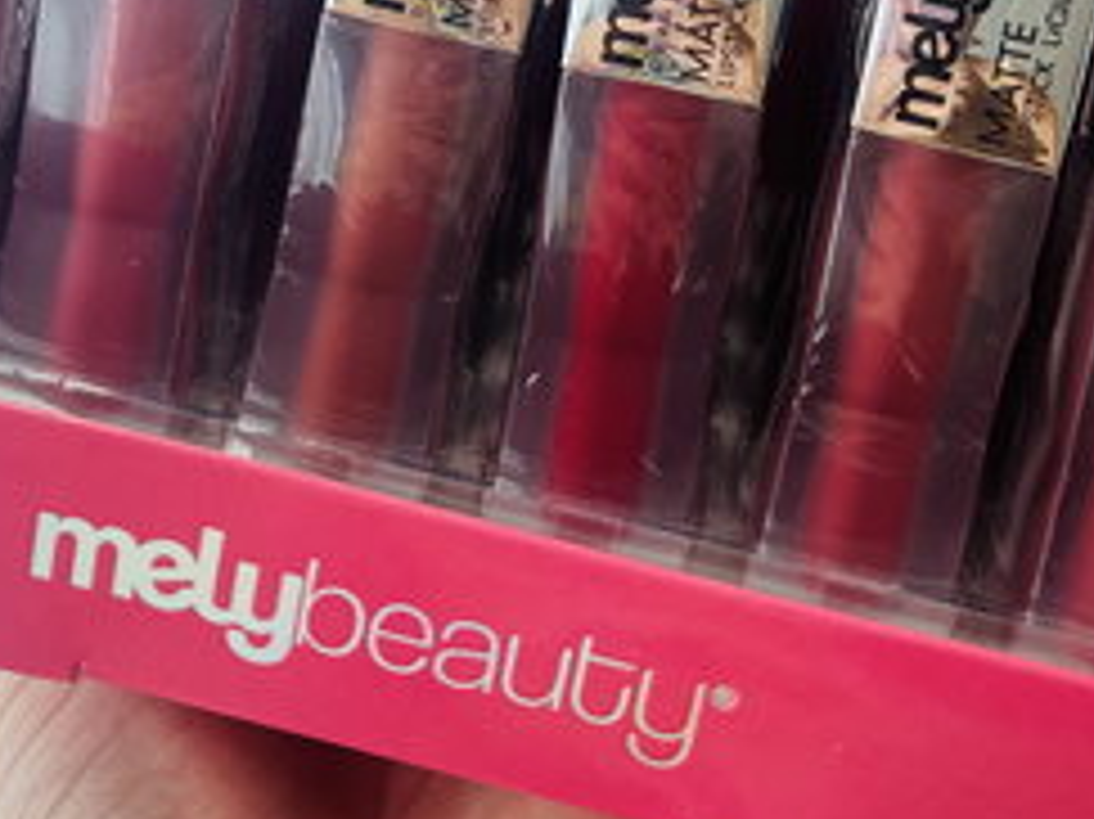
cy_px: -83
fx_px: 1801
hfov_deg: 33.8
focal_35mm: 57
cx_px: 554
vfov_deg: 24.0
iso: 40
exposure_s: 1/121
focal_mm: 5.7
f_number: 1.5
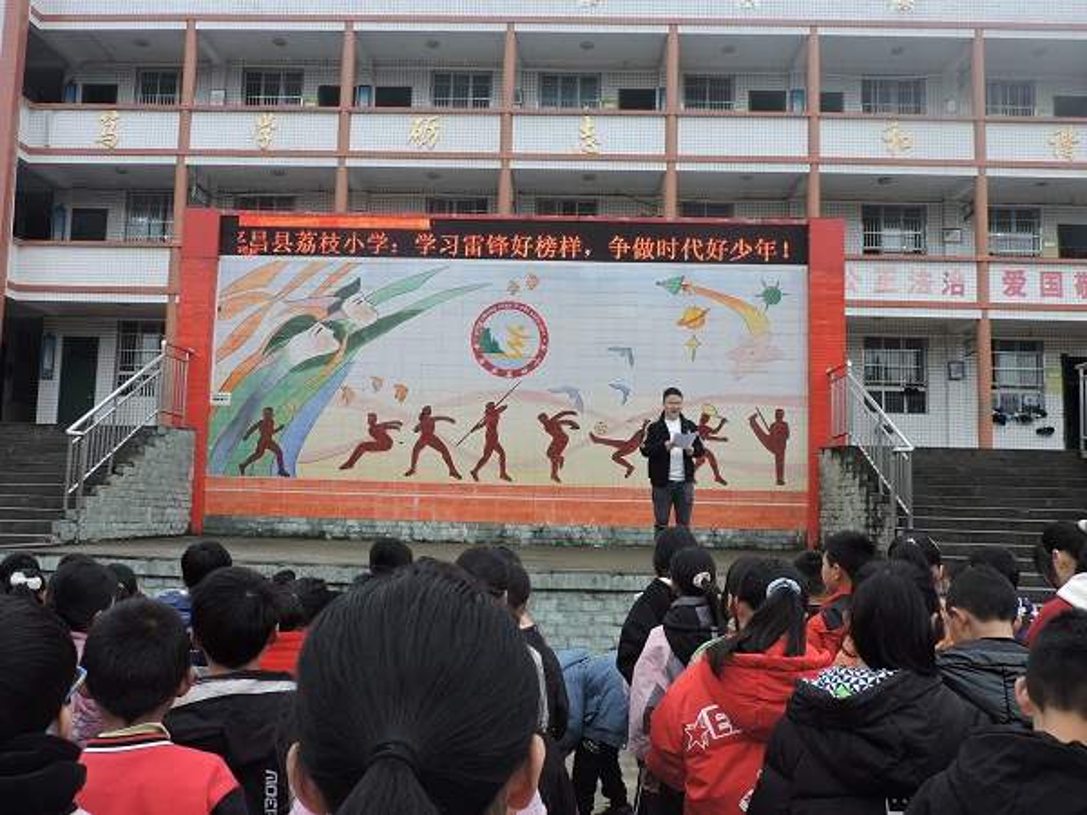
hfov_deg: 55.4
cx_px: 544
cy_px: 408
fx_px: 1036
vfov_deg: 42.9
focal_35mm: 33
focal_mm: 5.9
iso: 100
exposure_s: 1/250
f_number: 3.2
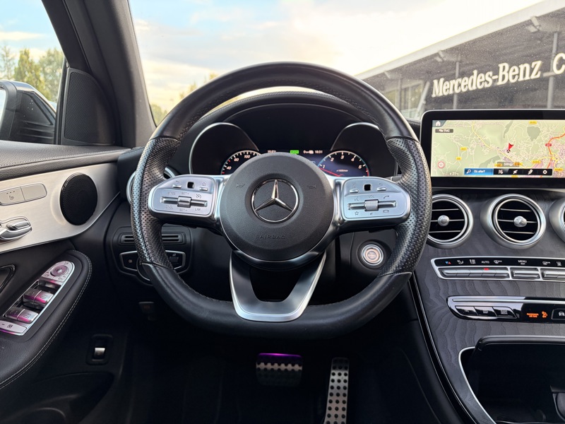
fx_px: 424
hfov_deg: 67.3
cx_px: 282
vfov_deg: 53.1
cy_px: 212
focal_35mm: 26
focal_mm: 5.96
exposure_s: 1/59
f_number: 1.6
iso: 160
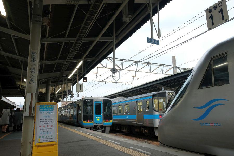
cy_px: 78
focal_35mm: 27
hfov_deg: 67.4
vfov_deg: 47.9
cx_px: 117
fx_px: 175
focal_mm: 18
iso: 2000
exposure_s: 1/60
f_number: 9
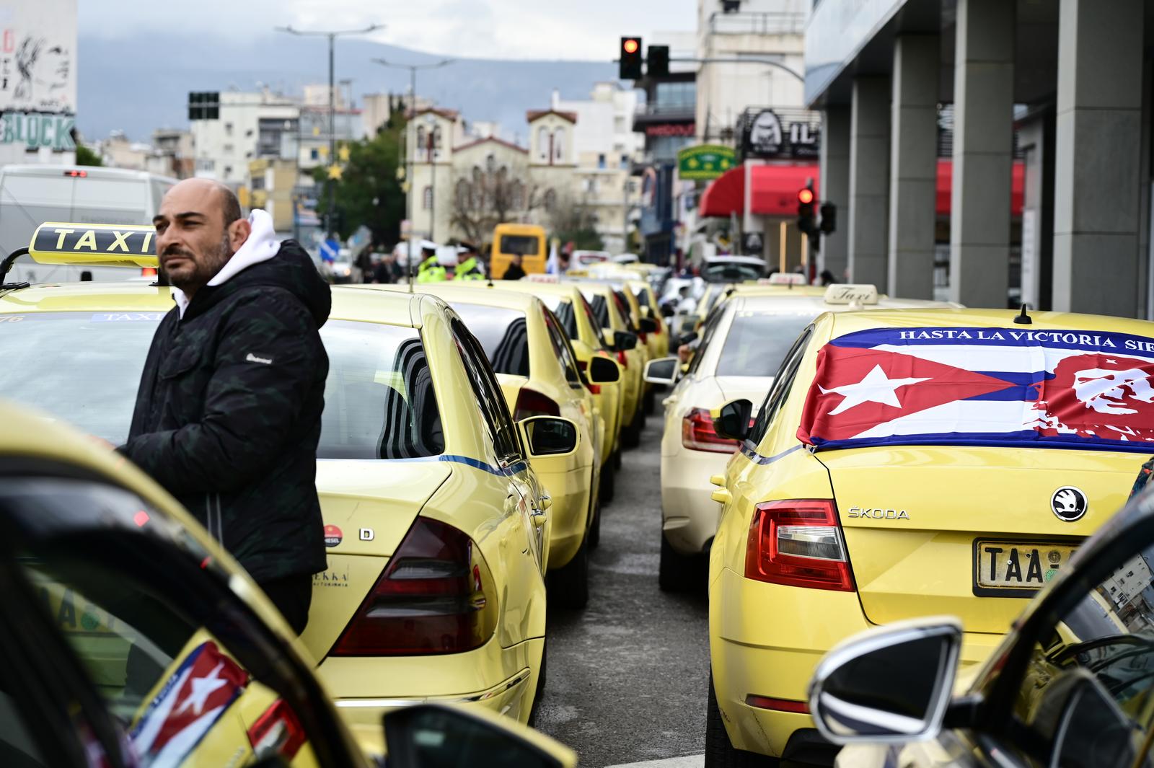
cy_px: 384
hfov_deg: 27.7
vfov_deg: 18.7
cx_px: 577
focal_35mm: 73
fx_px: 2339
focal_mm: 73
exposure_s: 1/1000
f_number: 4
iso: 200
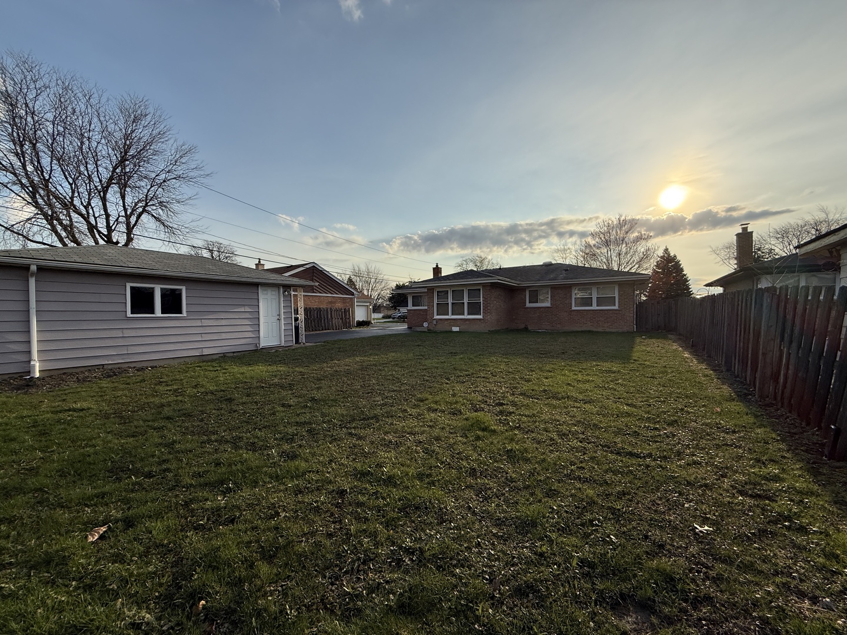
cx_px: 424
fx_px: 343
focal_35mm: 14
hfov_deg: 102.1
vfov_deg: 85.7
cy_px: 318
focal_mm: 2.22
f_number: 2.2
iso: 50
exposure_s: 1/3125
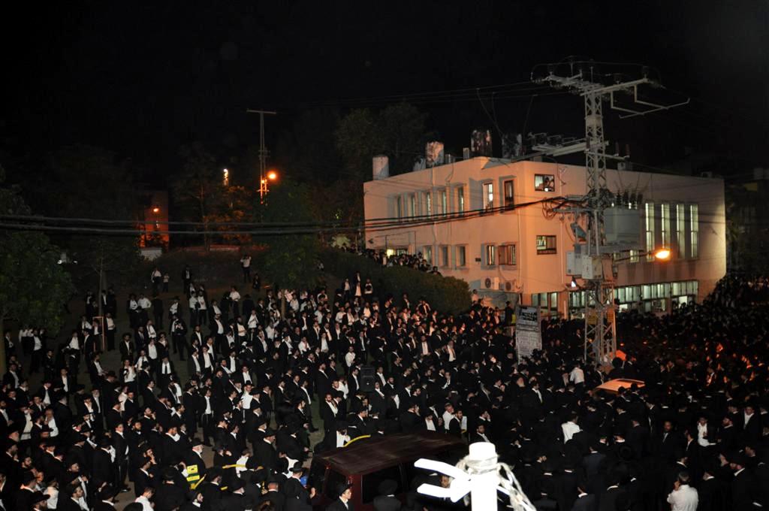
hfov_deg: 67.4
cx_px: 384
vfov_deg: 47.8
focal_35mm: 27
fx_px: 576
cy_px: 256
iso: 800
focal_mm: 18
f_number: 4
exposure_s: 1/60
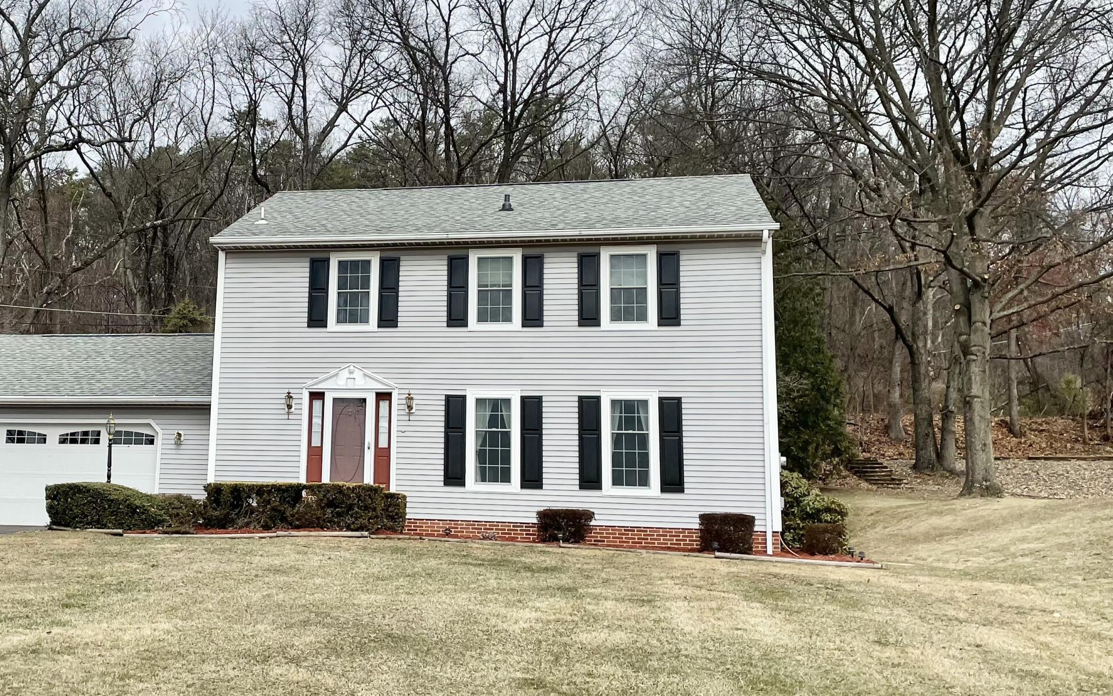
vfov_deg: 29.8
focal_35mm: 43
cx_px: 300
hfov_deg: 44.9
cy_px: 302
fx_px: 1304
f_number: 1.6
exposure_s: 1/3509
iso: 32
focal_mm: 4.2
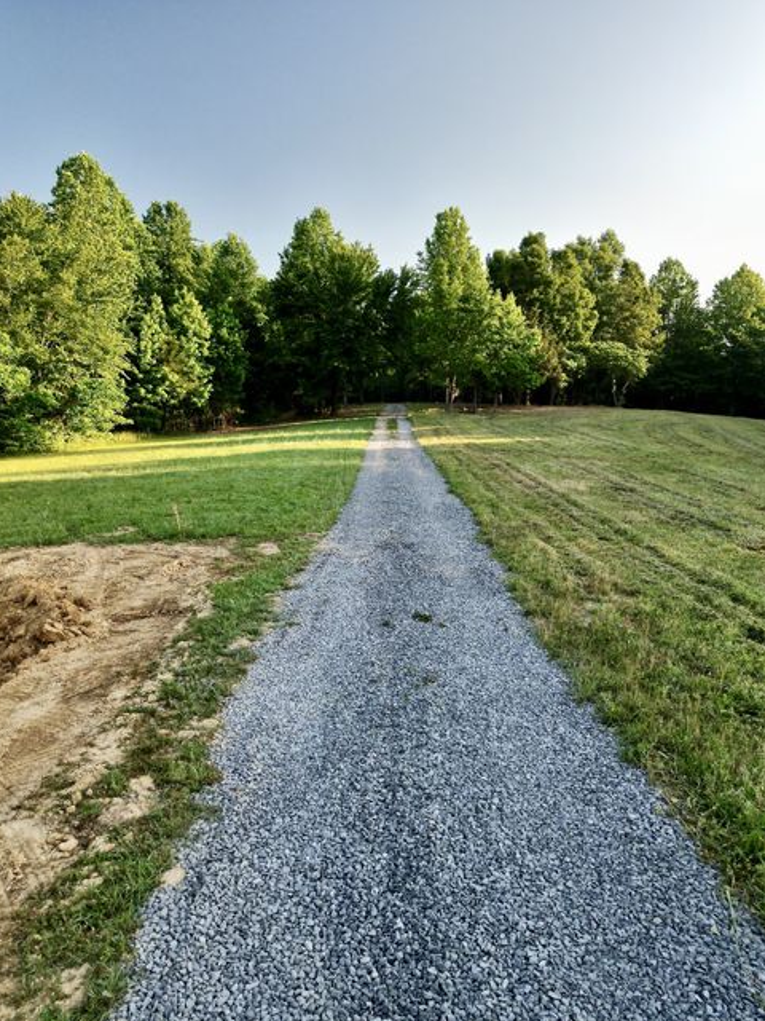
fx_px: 737
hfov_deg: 54.9
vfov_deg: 69.4
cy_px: 503
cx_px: 384
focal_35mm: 25
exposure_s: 1/350
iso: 120
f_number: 1.7
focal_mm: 6.72
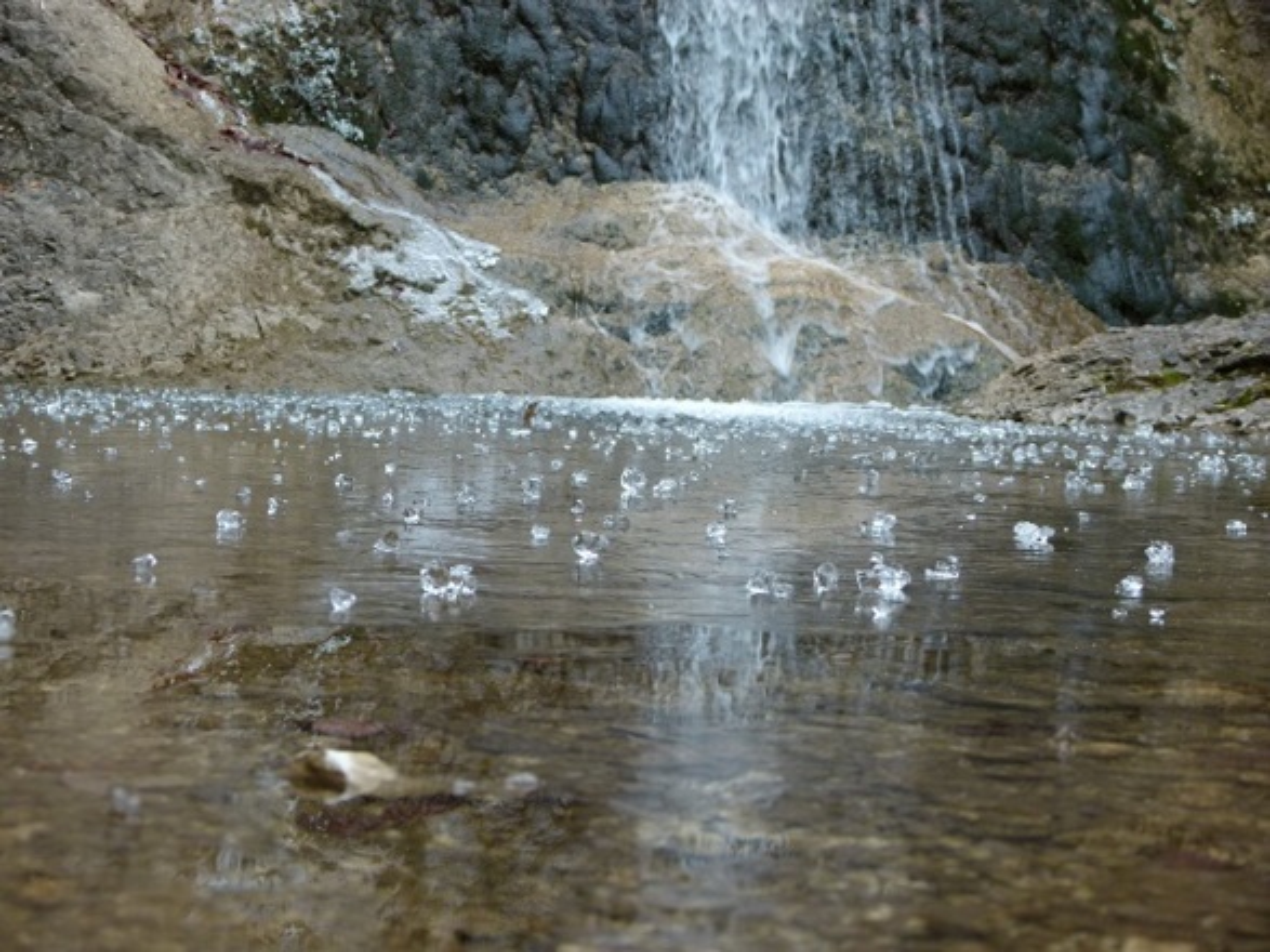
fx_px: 2678
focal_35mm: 73
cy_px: 476
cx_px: 635
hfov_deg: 26.7
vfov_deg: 20.2
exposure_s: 1/80
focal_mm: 13.2
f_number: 3.3
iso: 100
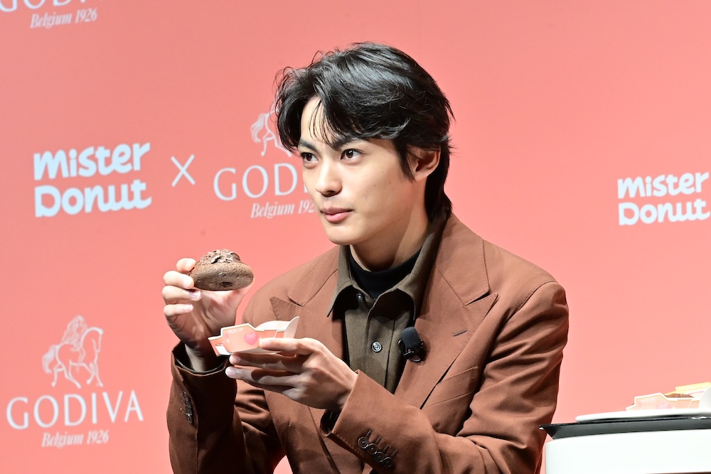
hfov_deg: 6.5
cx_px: 356
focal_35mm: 315
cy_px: 237
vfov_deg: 4.4
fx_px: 6222
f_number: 11
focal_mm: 210
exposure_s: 1/160
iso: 6400
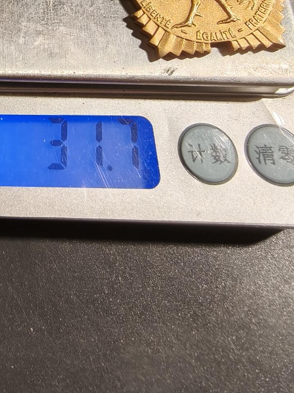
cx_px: 75
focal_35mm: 43
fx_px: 487
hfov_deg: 33.0
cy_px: 110
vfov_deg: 42.8
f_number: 2
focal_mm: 2.32
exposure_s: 1/100
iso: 160
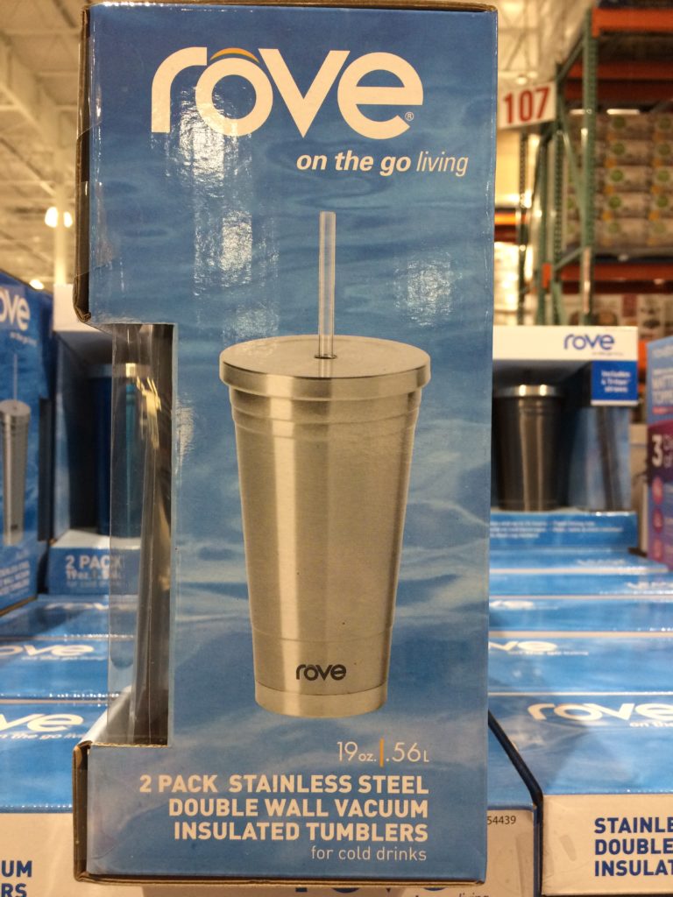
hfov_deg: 48.2
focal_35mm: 29
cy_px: 448
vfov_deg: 61.7
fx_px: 752
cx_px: 336
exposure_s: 1/30
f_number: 2.2
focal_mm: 4.15
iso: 125
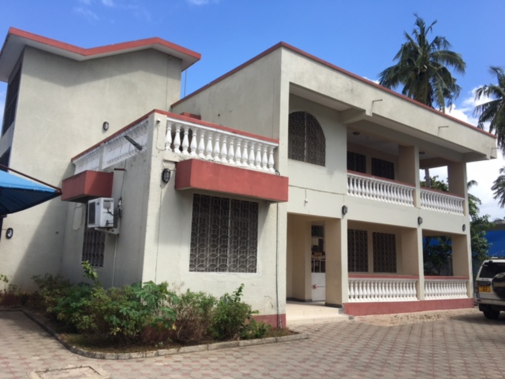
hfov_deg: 61.7
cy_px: 190
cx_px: 252
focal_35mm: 29
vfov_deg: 48.2
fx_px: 423
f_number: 2.2
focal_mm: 4.15
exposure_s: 1/1054
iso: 25
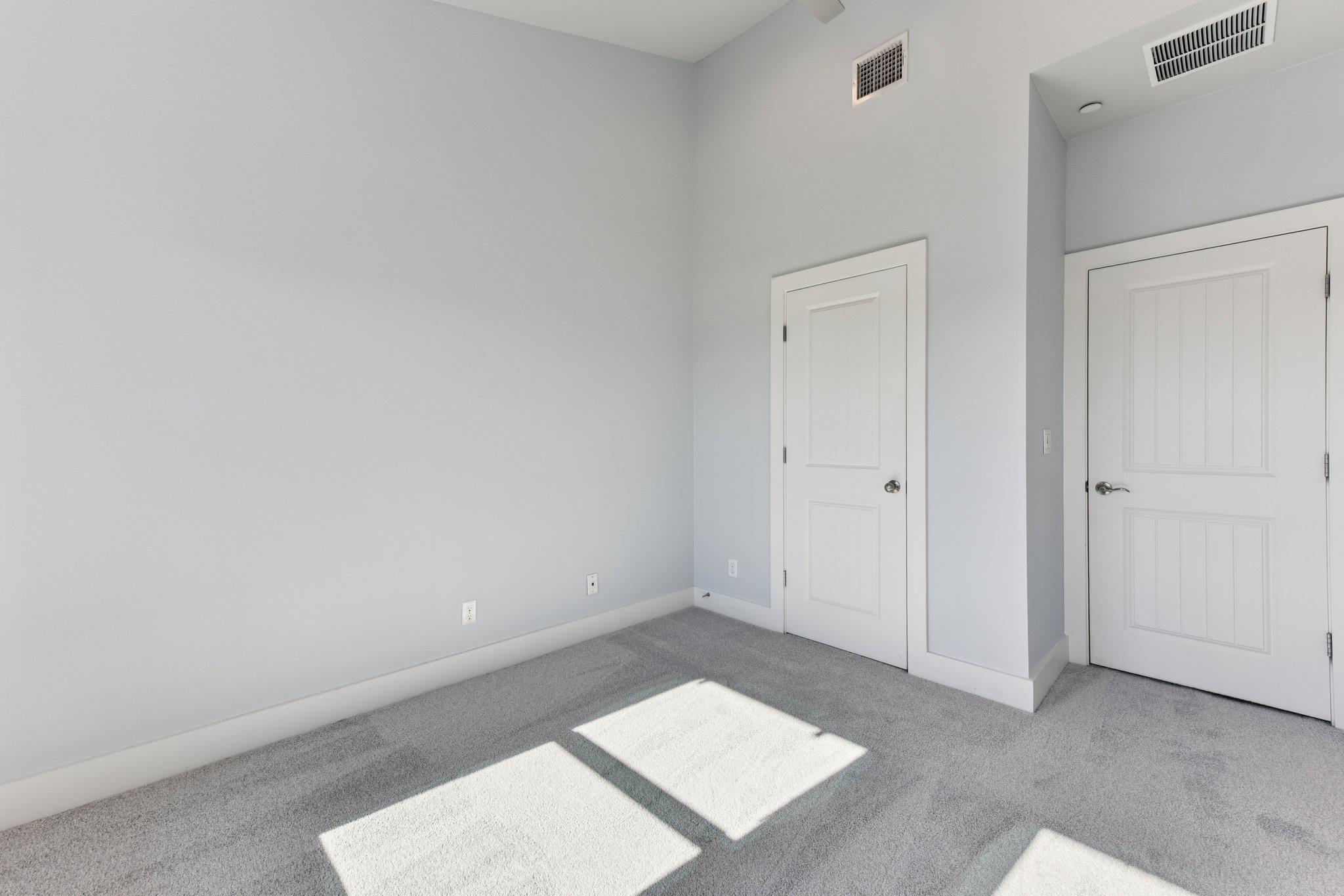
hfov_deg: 104.3
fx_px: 523
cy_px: 448
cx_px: 672
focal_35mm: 14
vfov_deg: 81.2
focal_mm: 14
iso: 400
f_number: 8
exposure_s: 1/400
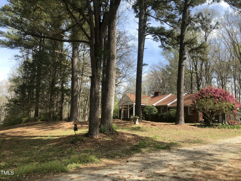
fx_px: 195
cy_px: 90
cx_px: 120
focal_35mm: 28
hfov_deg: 63.4
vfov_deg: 49.7
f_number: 1.8
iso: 20
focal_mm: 3.99
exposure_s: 1/838
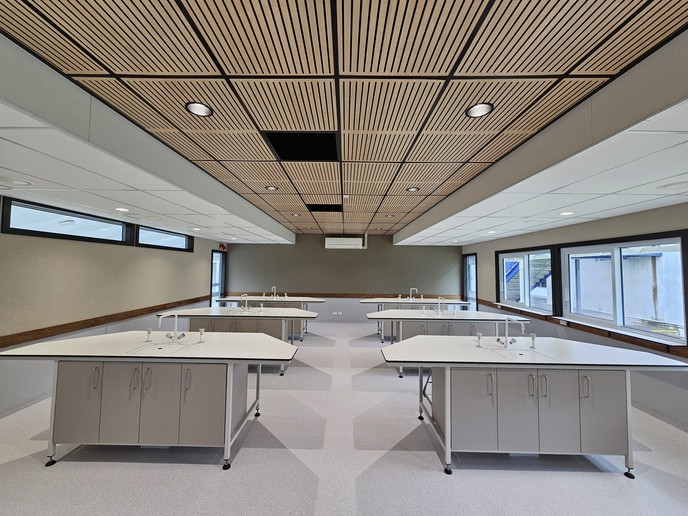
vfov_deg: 89.9
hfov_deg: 106.2
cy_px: 258
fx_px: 258
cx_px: 344
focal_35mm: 13
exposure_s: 1/100
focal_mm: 2.2
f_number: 2.2
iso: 64
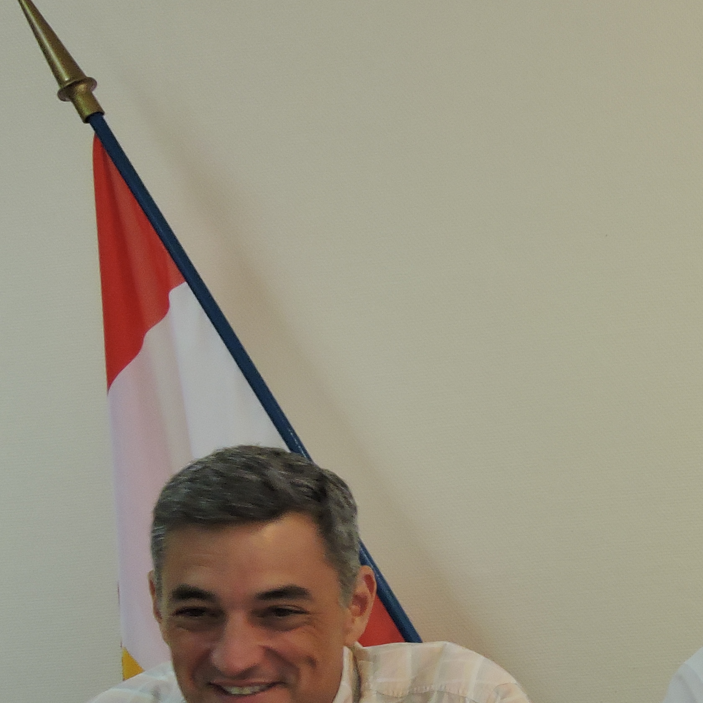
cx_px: 944
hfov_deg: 19.7
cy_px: 662
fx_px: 1838
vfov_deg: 21.1
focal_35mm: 80
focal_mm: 5.9
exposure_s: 1/25
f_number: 3.6
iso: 400
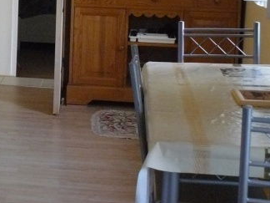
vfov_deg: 16.2
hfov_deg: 20.7
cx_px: -46
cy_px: -13
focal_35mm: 89
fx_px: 694
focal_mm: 6
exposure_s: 1/40
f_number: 2.8
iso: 400
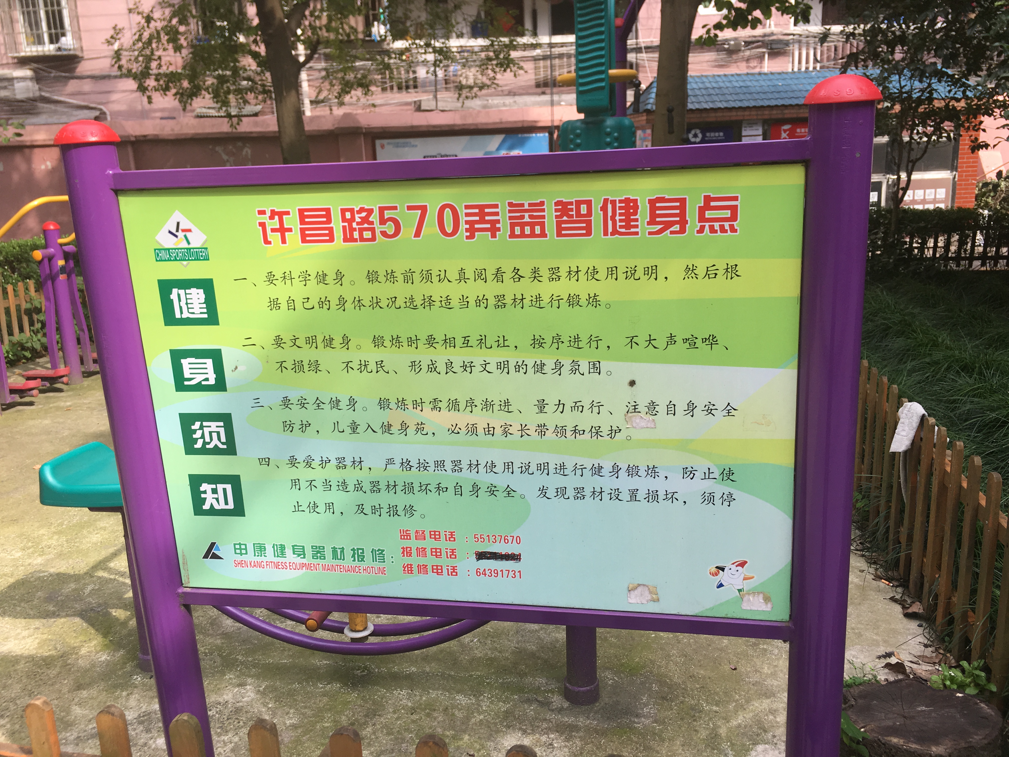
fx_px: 845
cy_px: 378
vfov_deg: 48.2
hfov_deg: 61.7
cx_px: 504
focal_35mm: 29
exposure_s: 1/273
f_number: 2.2
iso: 25
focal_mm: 4.15
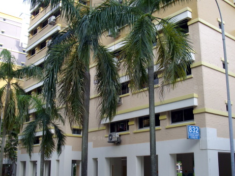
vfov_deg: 32.9
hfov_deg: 42.9
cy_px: 88
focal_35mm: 44
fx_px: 299
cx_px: 130
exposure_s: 1/125
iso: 80
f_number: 2.8
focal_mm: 6.2
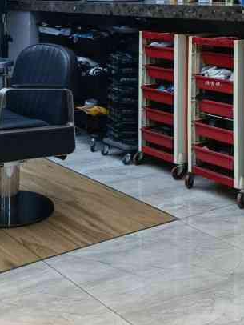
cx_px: 47
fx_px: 582
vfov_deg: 29.2
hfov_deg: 23.3
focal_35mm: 62
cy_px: 1
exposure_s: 1/333
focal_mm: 6.67
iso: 50
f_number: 1.9
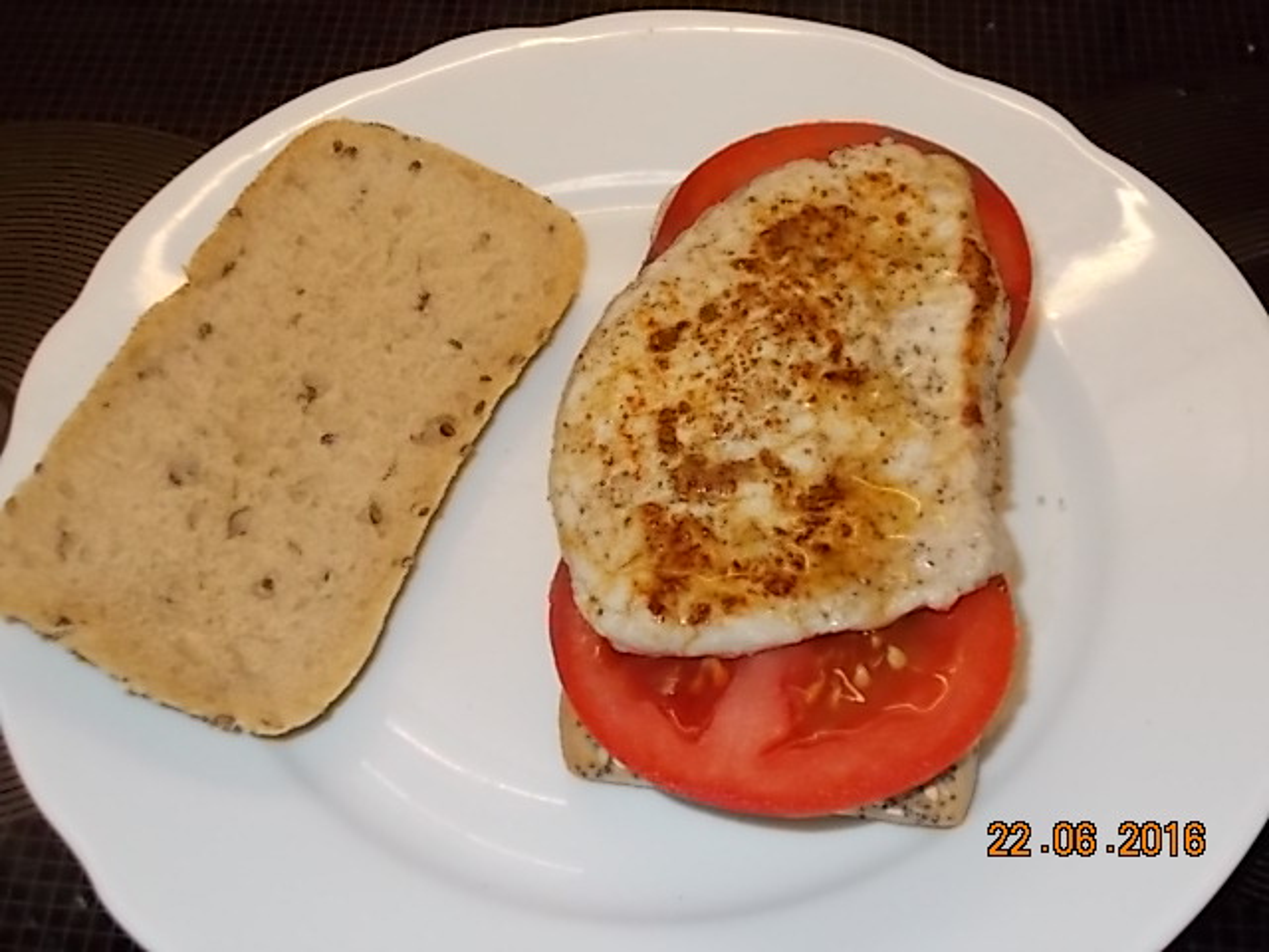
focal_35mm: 50
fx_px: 1833
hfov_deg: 38.2
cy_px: 476
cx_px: 634
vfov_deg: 29.1
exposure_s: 1/30
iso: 200
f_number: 4.5
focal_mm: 9
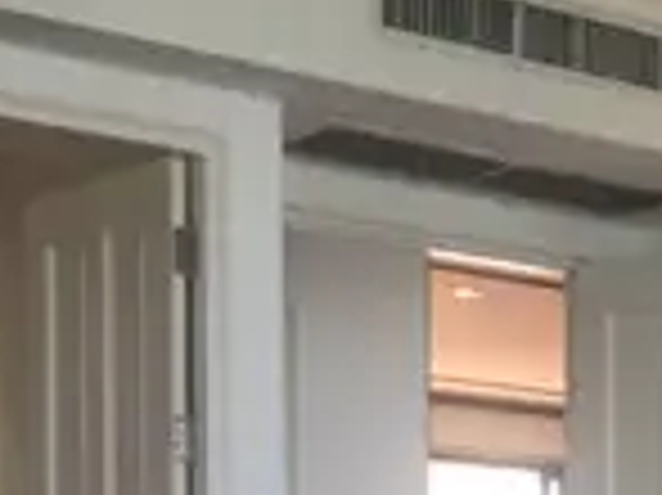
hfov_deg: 14.3
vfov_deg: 11.1
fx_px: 2408
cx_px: 1085
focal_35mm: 126
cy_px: 846
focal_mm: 4.15
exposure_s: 1/100
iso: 40
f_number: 2.2
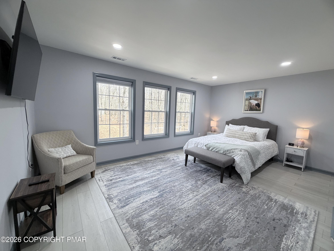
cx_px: 167
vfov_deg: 85.7
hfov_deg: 102.1
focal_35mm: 14
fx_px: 135
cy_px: 126
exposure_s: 1/120
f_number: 2.2
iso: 200
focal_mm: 2.22
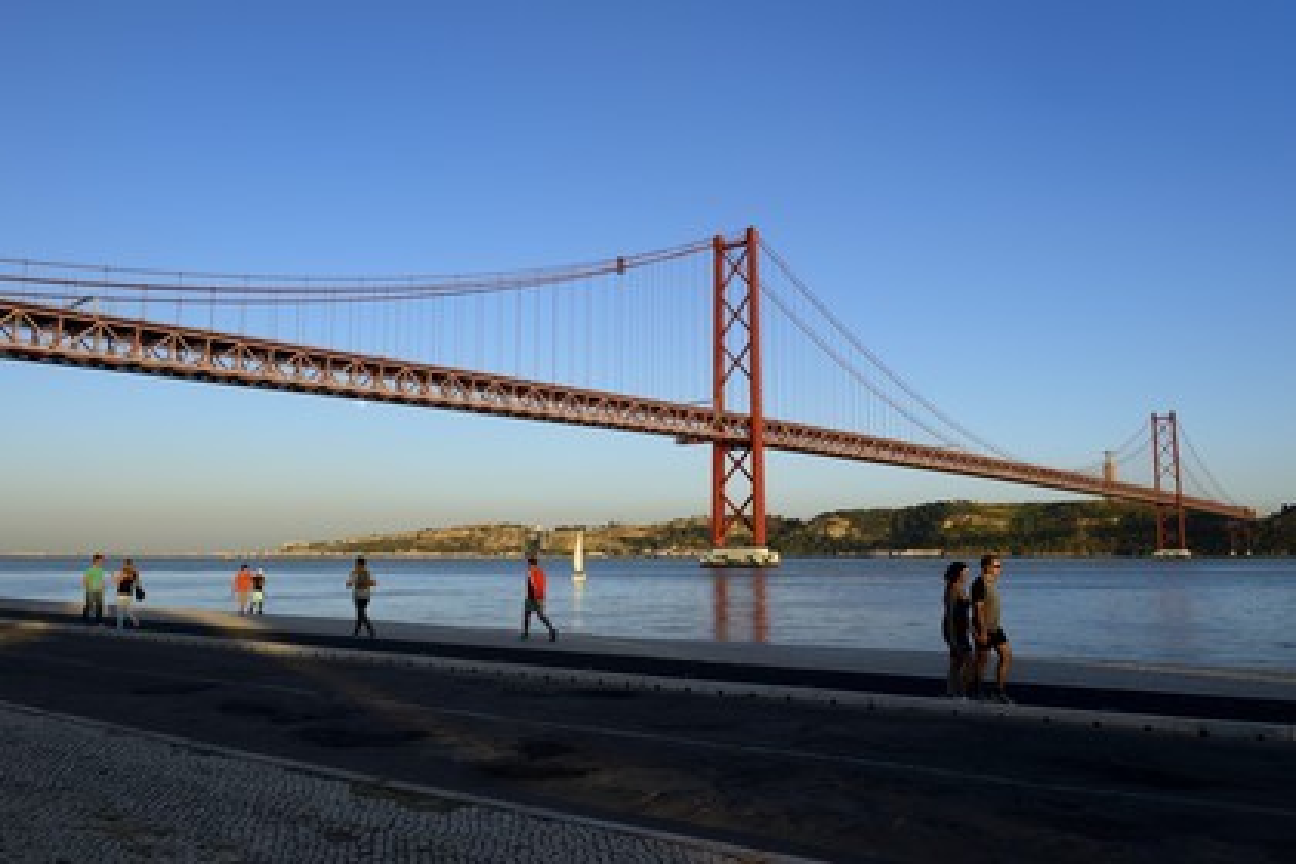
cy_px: 432
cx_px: 648
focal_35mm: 28
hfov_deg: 65.5
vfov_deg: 46.4
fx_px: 1008
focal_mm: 28
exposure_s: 1/160
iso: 100
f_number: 9
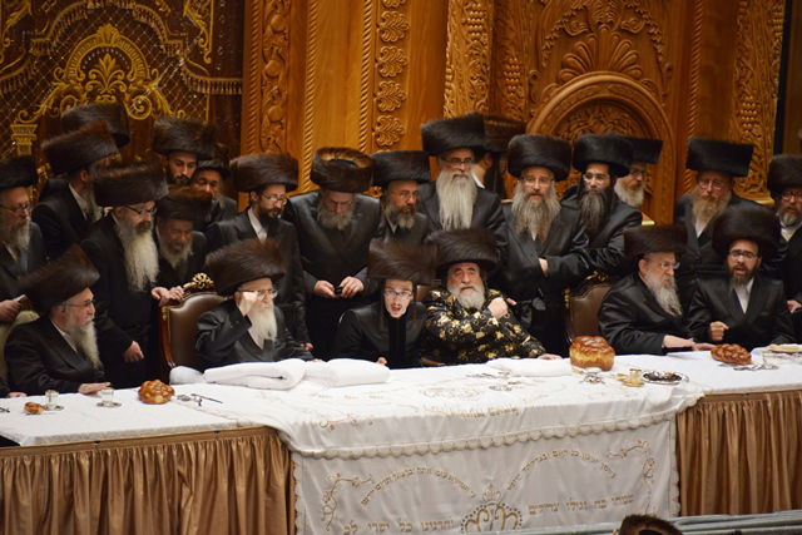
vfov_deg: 4.6
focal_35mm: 300
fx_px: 6684
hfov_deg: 6.9
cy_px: 268
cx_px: 401
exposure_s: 1/125
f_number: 5.6
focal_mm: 300
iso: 2000
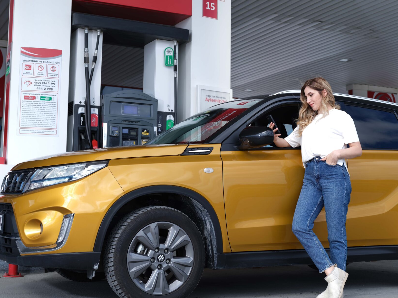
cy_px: 115
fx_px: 667
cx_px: 248
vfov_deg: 25.2
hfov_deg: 33.1
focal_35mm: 58
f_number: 6.4
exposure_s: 1/100
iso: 50
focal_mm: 46.5
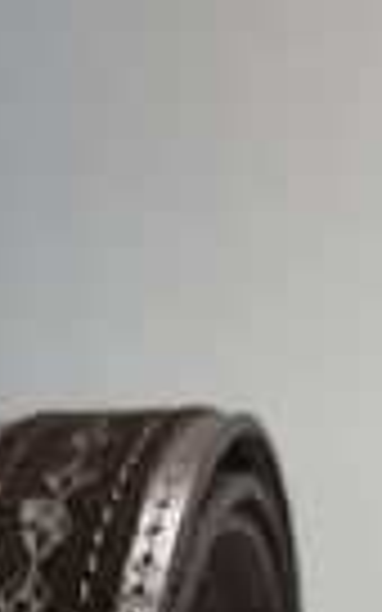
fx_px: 1799
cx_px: 36
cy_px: 1123
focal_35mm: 108
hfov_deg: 12.0
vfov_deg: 16.1
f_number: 1.6
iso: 32
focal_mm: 5.96
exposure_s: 1/121
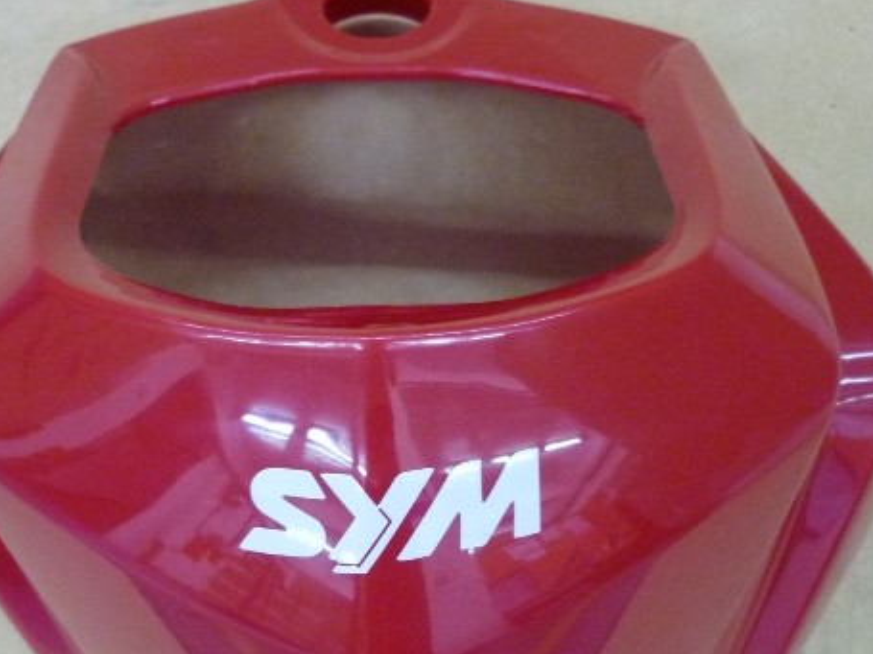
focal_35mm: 58
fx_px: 1462
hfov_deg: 33.2
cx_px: 391
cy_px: 478
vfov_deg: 25.0
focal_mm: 5.5
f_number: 2.8
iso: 400
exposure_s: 1/20
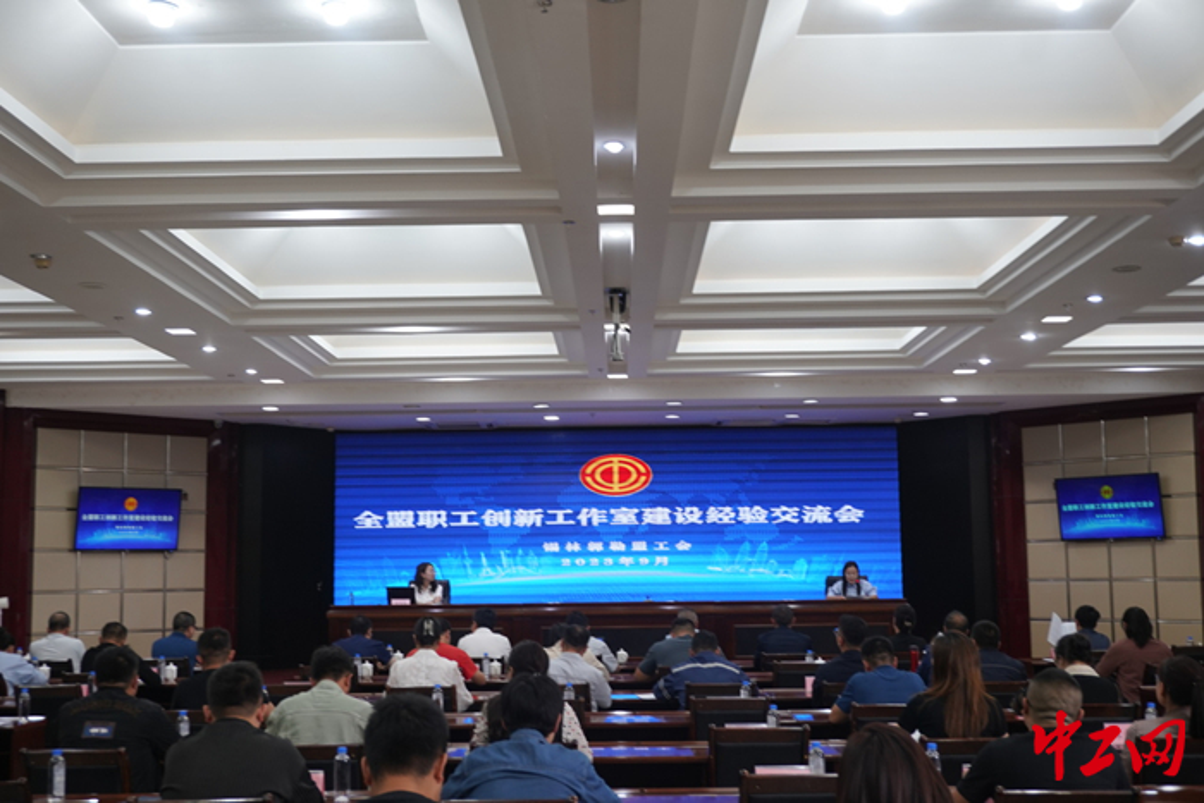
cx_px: 602
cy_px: 402
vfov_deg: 31.2
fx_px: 1438
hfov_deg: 45.4
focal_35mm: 43
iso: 400
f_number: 4.5
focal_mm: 29
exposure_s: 1/60
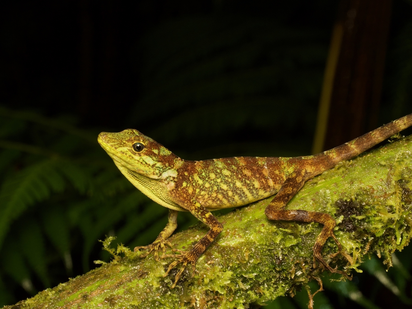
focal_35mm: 120
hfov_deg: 16.4
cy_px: 154
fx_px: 1428
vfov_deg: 12.3
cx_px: 206
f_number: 8
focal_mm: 60
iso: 800
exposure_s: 1/60
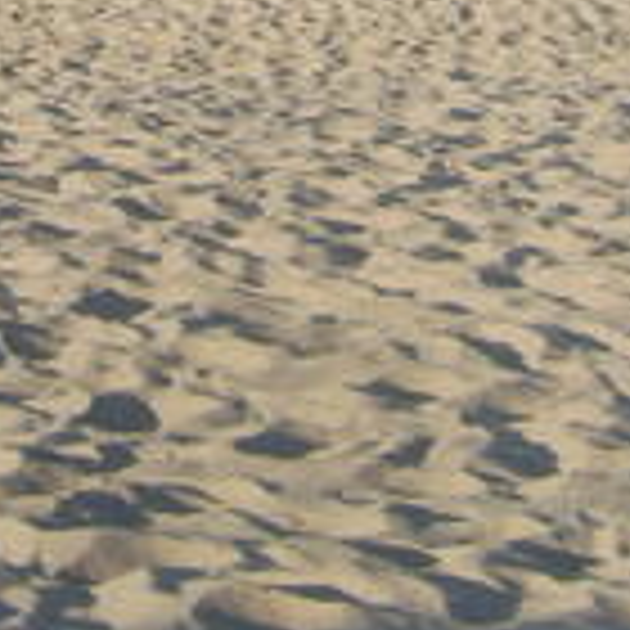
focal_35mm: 153
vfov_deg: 10.8
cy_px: -432
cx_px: 18
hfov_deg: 11.3
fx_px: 3150
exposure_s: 1/272
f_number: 5.6
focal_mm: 9.86
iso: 71
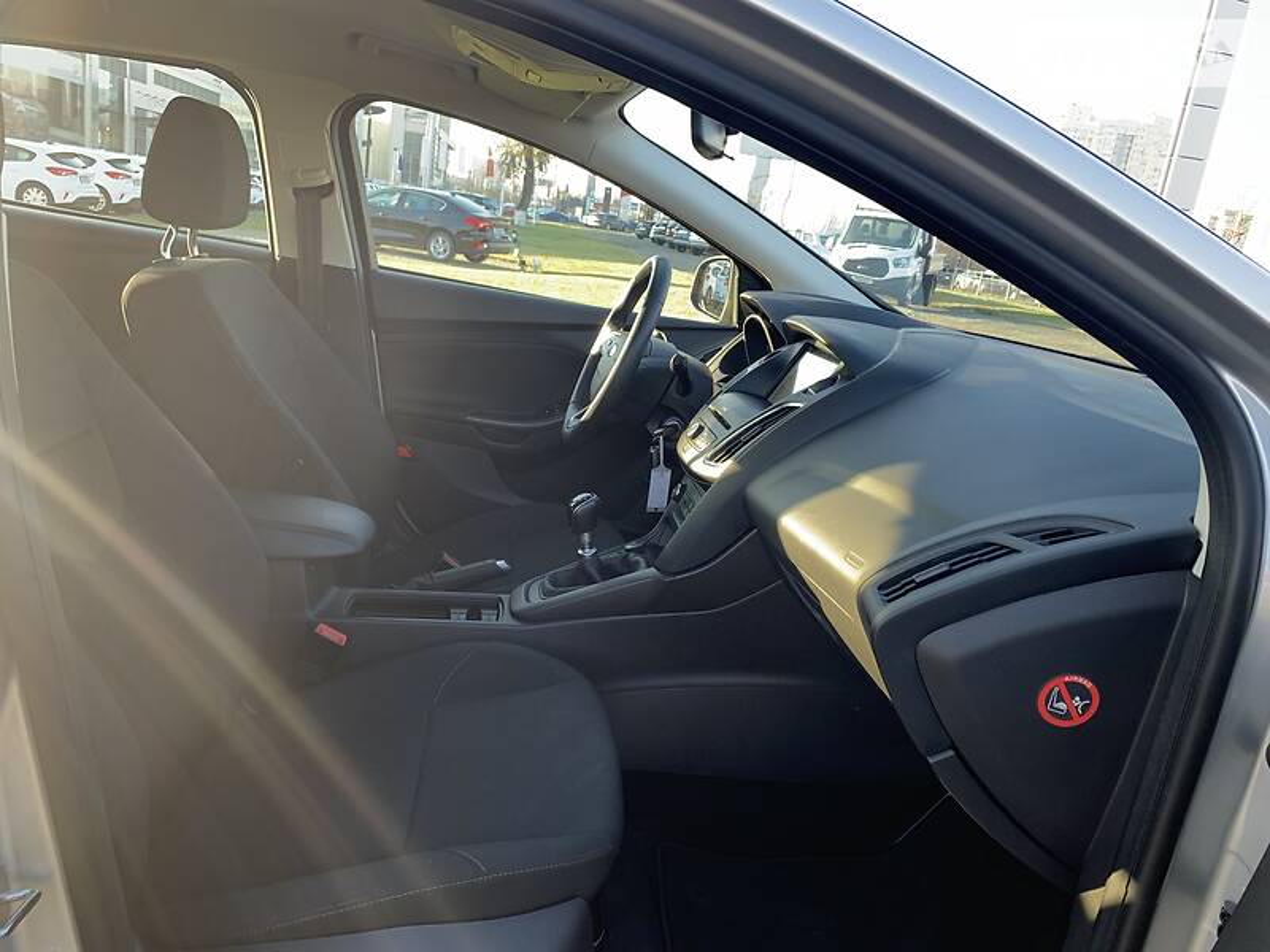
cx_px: 635
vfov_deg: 53.1
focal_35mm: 26
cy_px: 476
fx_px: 954
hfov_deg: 67.3
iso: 64
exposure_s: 1/121
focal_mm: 4.2
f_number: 1.8
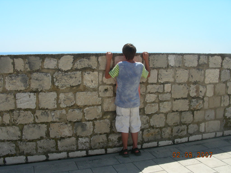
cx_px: 116
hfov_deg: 49.0
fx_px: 254
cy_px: 86
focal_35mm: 38
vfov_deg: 37.7
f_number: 5.6
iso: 50
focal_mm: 6.3
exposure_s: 1/381
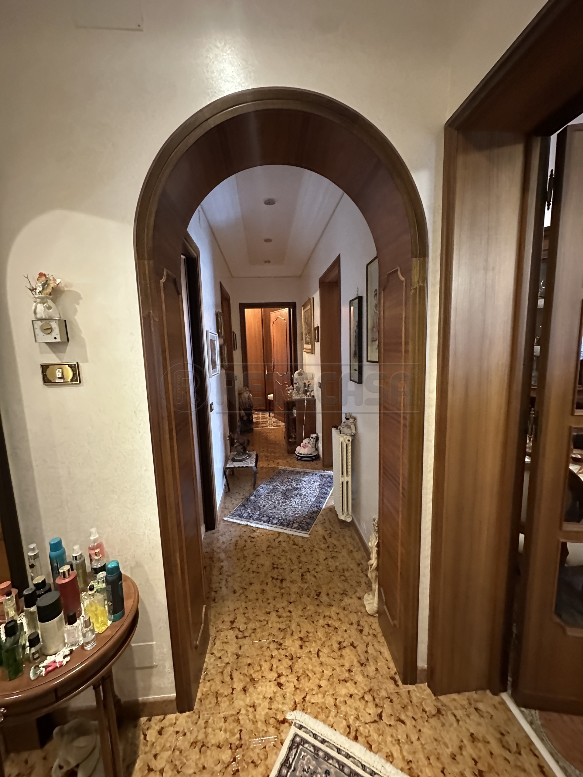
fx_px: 314
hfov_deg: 85.7
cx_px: 292
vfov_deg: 102.1
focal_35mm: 14
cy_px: 388
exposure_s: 1/34
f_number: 2.2
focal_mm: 2.22
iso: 1250
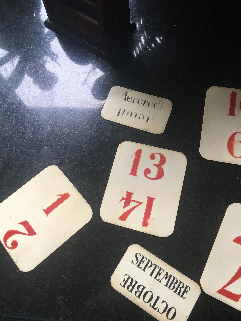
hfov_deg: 48.2
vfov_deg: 61.7
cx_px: 120
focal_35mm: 29
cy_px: 160
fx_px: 269
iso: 40
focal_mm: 4.15
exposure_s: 1/33
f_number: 2.2
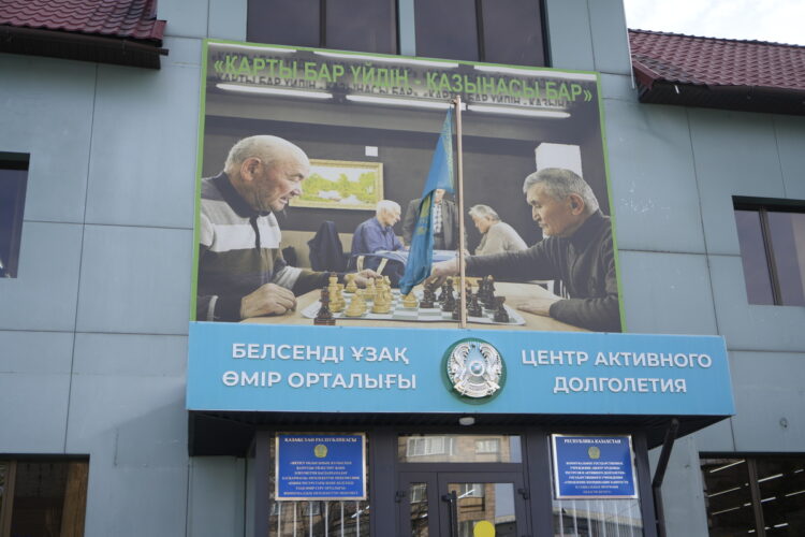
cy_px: 268
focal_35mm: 43
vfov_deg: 31.2
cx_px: 402
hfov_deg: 45.4
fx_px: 961
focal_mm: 43
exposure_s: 1/400
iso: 100
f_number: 4
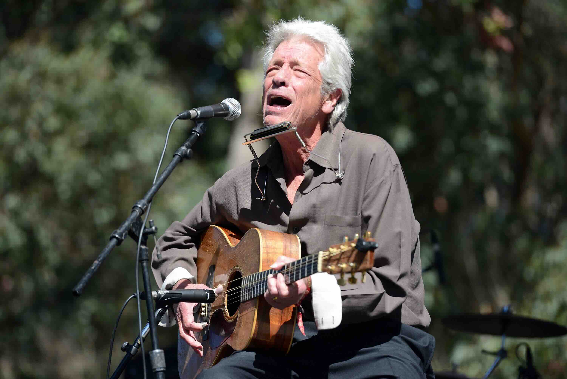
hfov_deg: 10.3
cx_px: 284
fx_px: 3151
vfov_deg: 6.9
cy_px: 190
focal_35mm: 200
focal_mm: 200
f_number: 5
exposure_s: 1/4000
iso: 800
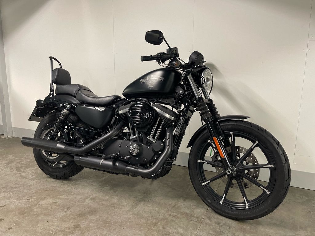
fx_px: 237
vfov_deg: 53.1
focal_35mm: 26
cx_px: 158
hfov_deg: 67.3
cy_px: 118
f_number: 1.6
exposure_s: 1/50
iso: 250
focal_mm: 5.1
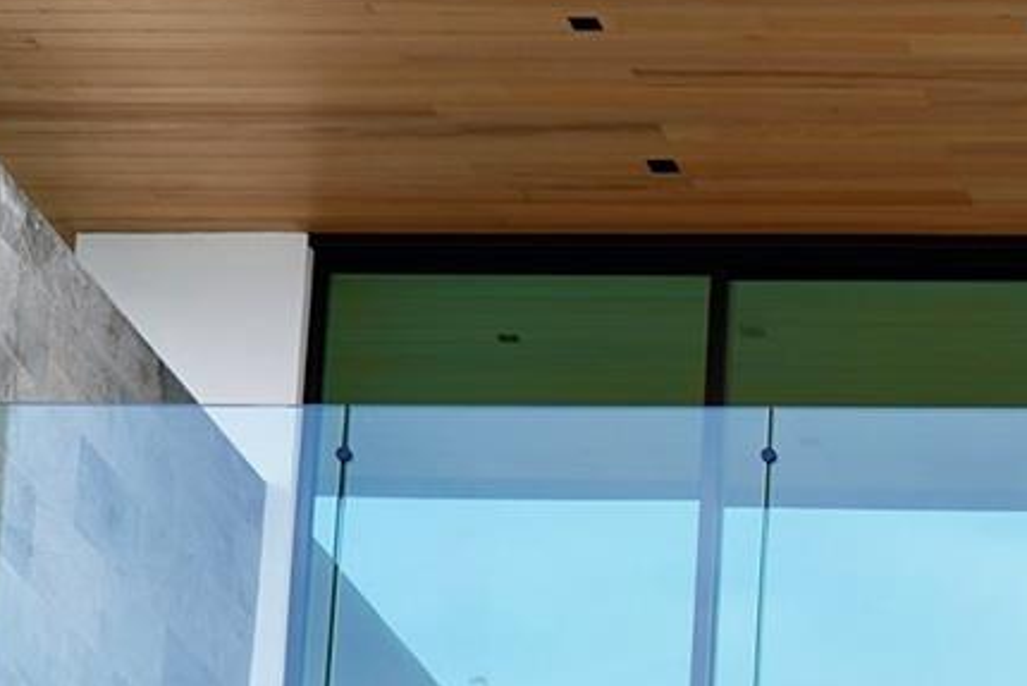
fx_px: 4880
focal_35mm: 171
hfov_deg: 11.2
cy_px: 1162
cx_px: 1813
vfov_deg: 7.8
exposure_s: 1/200
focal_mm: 46
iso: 100
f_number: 4.5
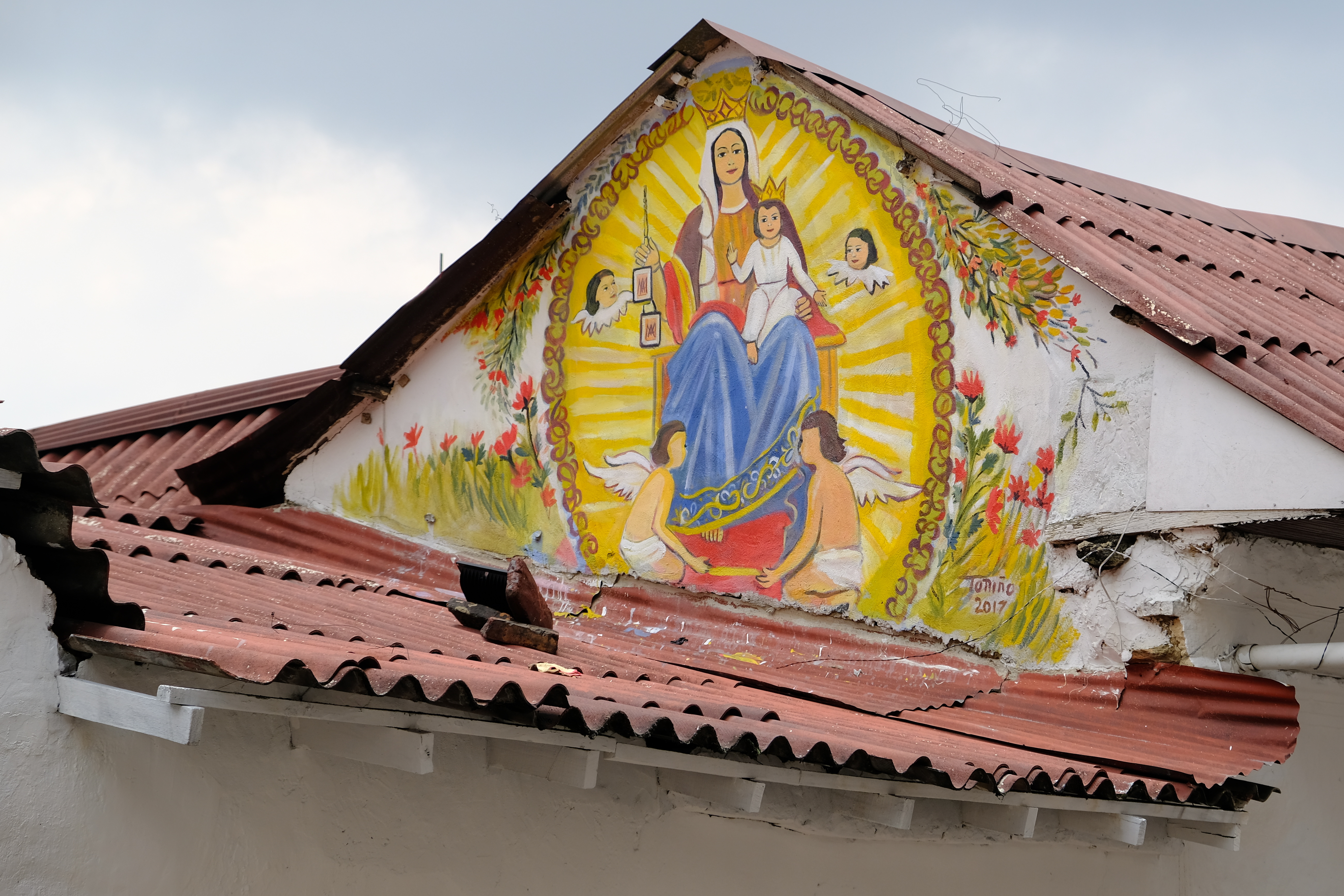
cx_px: 739
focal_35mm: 96
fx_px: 3584
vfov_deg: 14.2
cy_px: 414
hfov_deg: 21.2
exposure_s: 1/320
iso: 200
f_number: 5.6
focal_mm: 55
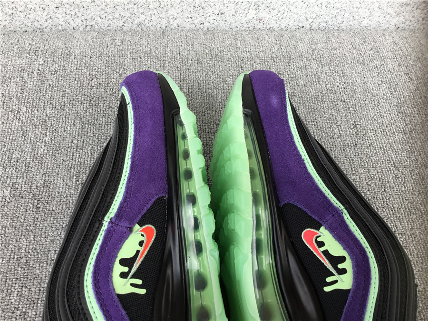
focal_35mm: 31
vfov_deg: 45.4
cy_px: 160
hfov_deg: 58.4
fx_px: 383
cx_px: 214
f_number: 2.4
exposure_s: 1/100
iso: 25
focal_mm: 3.3
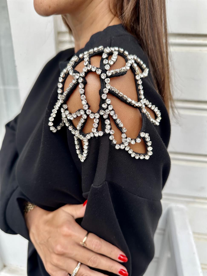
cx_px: 104
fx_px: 191
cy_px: 138
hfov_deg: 56.8
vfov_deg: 71.6
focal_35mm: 24
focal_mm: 6.86
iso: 64
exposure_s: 1/195
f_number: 1.78
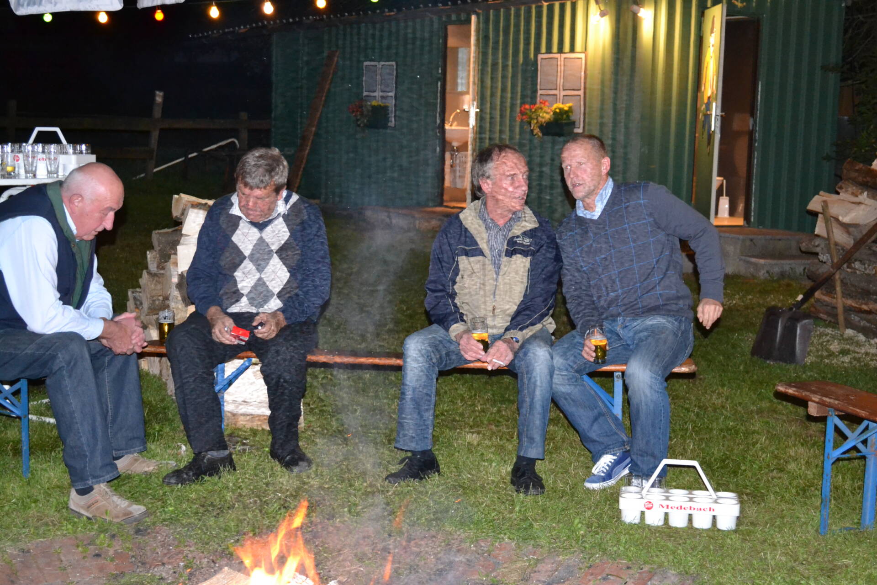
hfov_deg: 36.9
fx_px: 1315
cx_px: 438
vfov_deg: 25.1
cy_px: 292
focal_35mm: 54
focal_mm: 36
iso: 3200
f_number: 5
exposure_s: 1/60
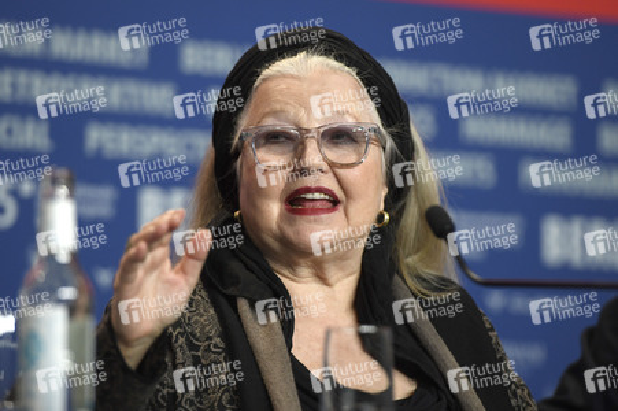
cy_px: 206
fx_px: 3431
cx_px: 309
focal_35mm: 200
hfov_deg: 10.3
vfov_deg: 6.9
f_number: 4
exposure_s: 1/250
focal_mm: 200
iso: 1250
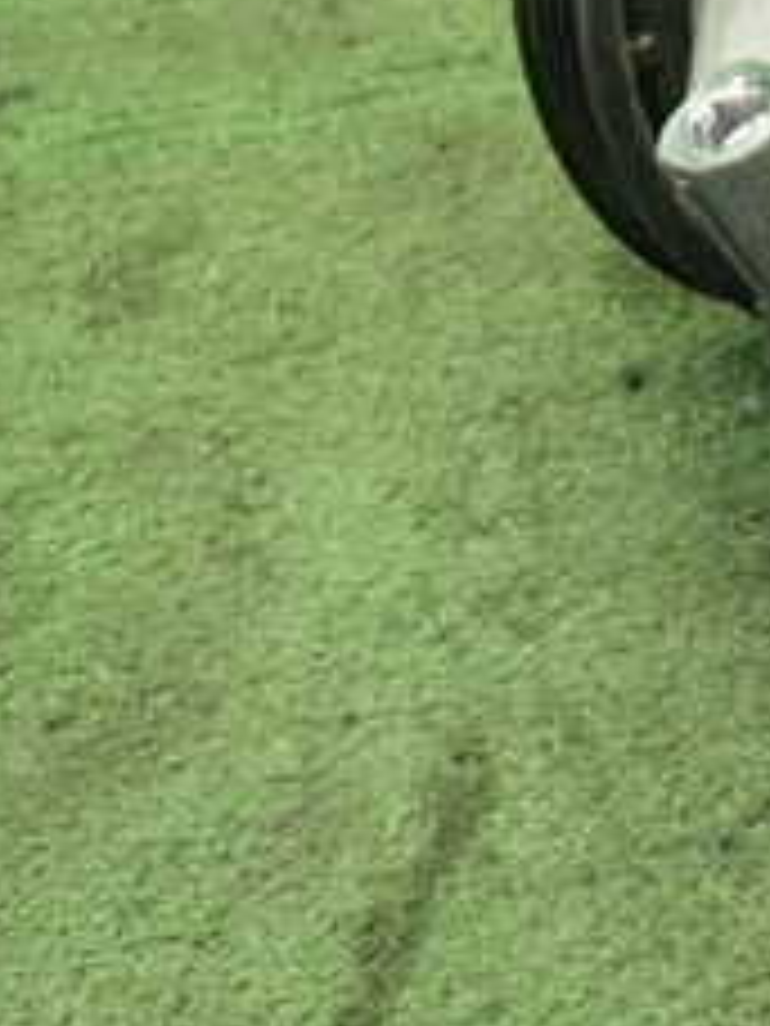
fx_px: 2343
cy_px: 184
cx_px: 1220
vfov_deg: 24.3
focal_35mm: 79
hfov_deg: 16.6
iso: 800
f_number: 2.3
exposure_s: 1/100
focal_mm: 5.5
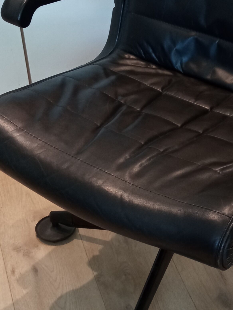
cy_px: 222
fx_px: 646
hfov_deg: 20.3
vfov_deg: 26.8
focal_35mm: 72
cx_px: 180
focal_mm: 3.79
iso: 391
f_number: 2.2
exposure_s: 1/25
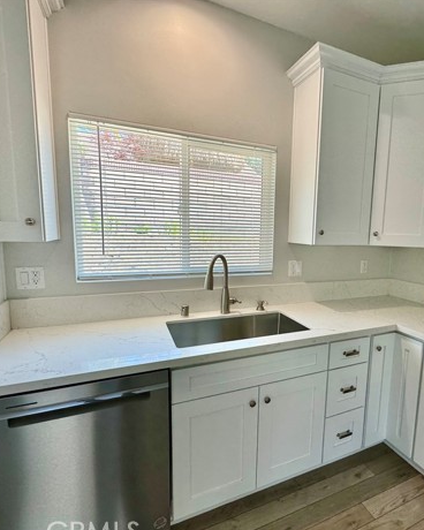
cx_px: 268
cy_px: 272
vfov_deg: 83.3
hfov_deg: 69.6
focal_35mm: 19
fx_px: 298
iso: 160
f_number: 2.2
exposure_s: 1/120
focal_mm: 2.22
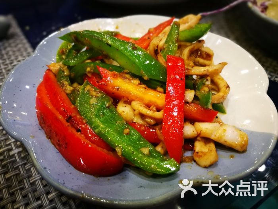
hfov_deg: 65.3
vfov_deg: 51.4
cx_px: 139
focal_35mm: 27
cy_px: 104
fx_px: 217
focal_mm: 4.5
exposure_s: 1/25
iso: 320
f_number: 4
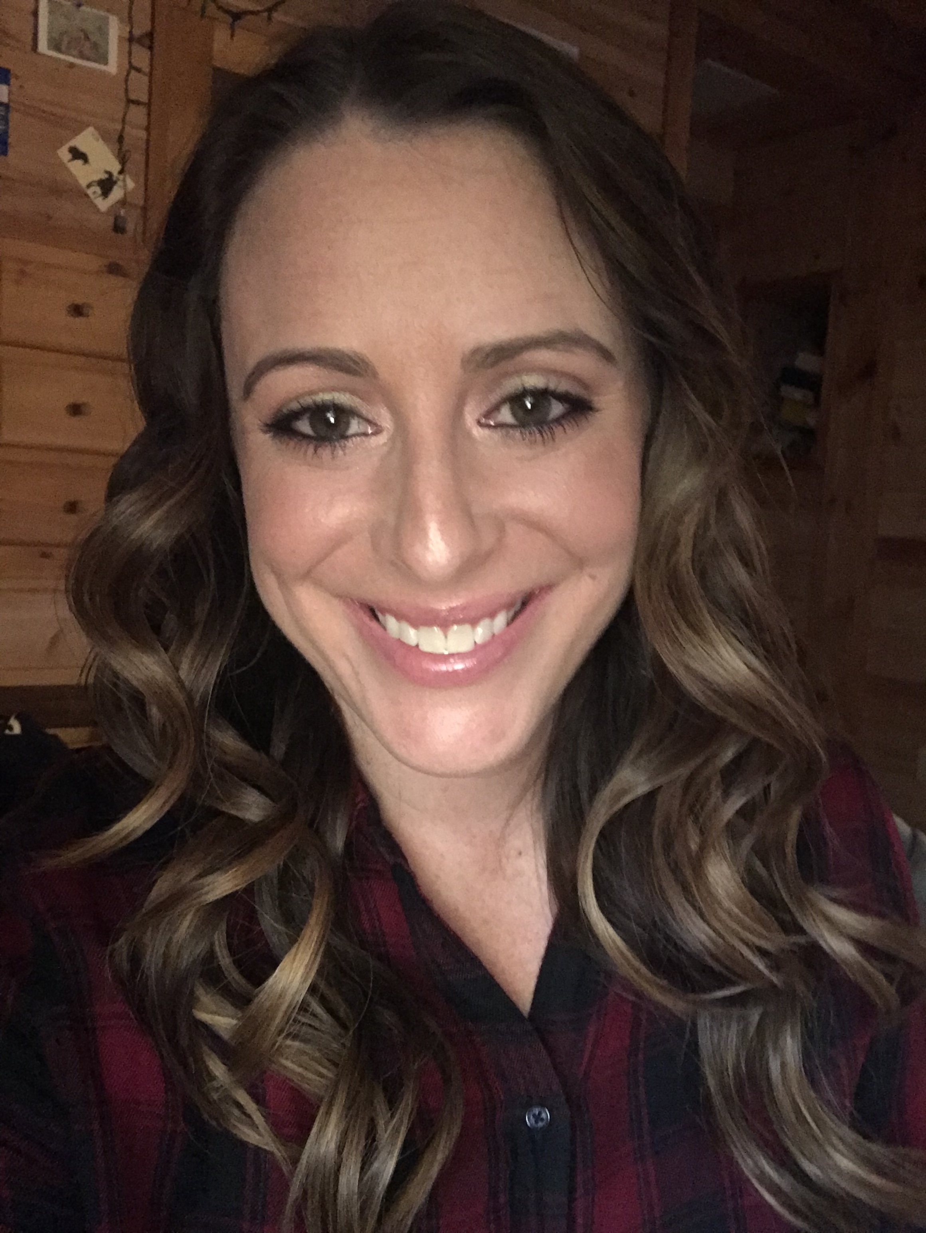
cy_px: 616
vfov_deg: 56.8
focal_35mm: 32
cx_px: 463
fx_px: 1140
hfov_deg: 44.2
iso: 320
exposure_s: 1/20
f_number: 2.2
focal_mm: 2.87
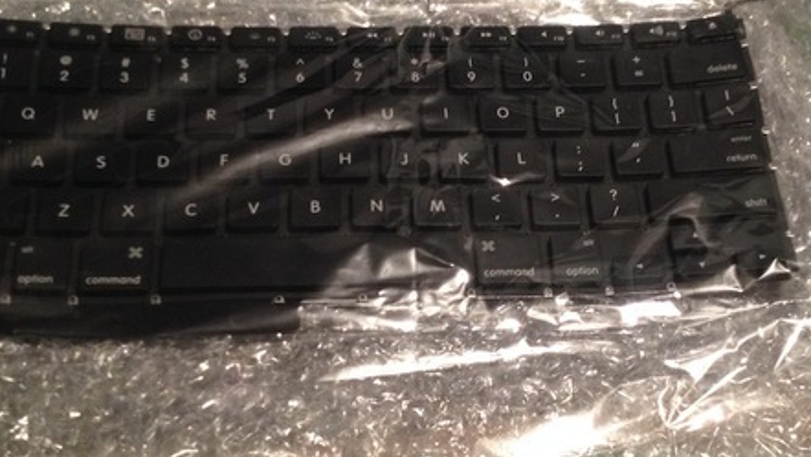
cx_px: 444
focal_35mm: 69
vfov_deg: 17.5
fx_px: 1484
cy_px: 231
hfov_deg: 30.5
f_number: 2.4
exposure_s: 1/20
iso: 160
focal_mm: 4.28
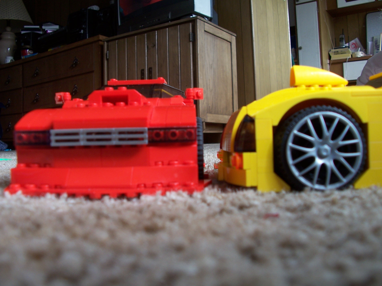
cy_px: 143
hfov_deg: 52.6
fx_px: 386
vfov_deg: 40.7
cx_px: 191
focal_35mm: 35
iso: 80
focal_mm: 6
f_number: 2.8
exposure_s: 1/90
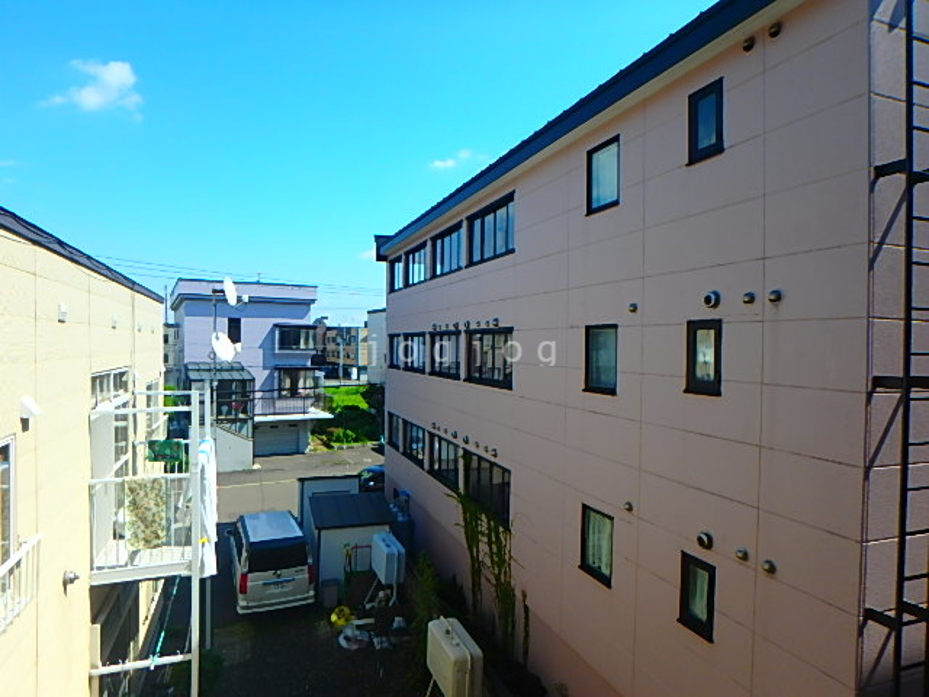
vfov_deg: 63.4
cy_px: 348
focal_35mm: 21
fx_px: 564
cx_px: 464
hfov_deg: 79.0
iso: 125
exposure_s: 1/1000
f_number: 3.5
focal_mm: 3.7
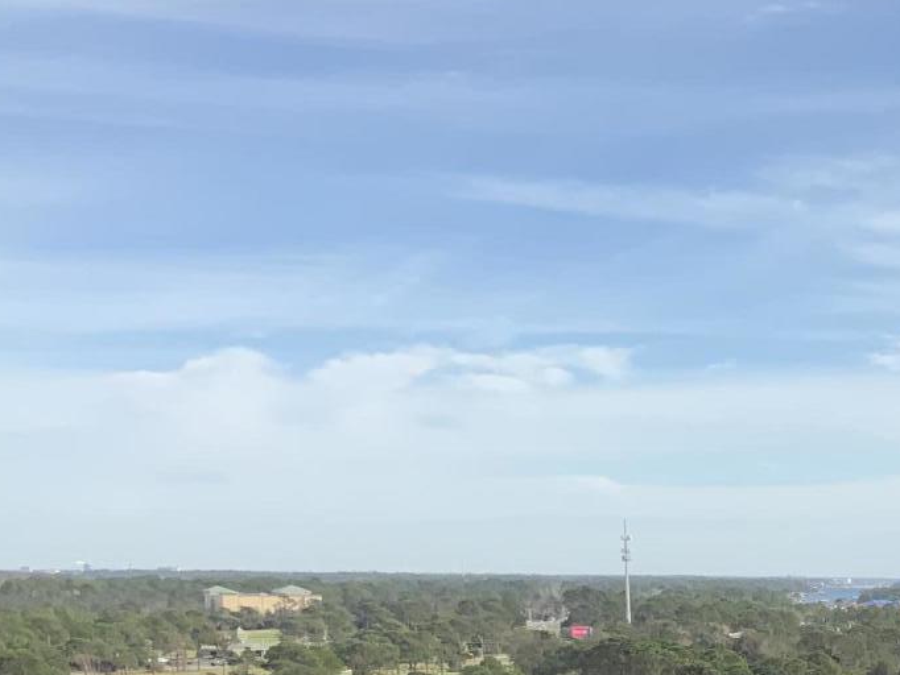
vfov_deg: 16.4
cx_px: 1159
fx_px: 2211
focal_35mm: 85
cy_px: 894
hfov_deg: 21.0
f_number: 1.8
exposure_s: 1/1534
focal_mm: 3
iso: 16
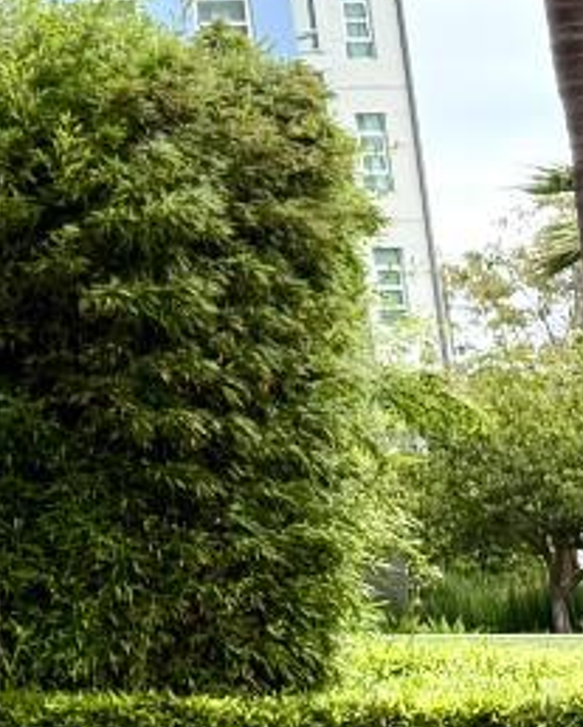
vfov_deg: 14.0
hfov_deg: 8.5
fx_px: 2928
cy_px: 100
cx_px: -1411
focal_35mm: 136
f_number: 1.78
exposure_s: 1/1901
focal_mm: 6.76
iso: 100
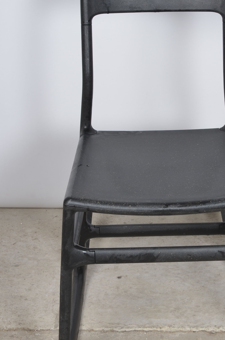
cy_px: 175
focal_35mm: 120
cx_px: 156
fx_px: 1130
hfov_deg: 11.4
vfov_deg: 17.1
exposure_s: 1/125
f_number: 11
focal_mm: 50
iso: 100
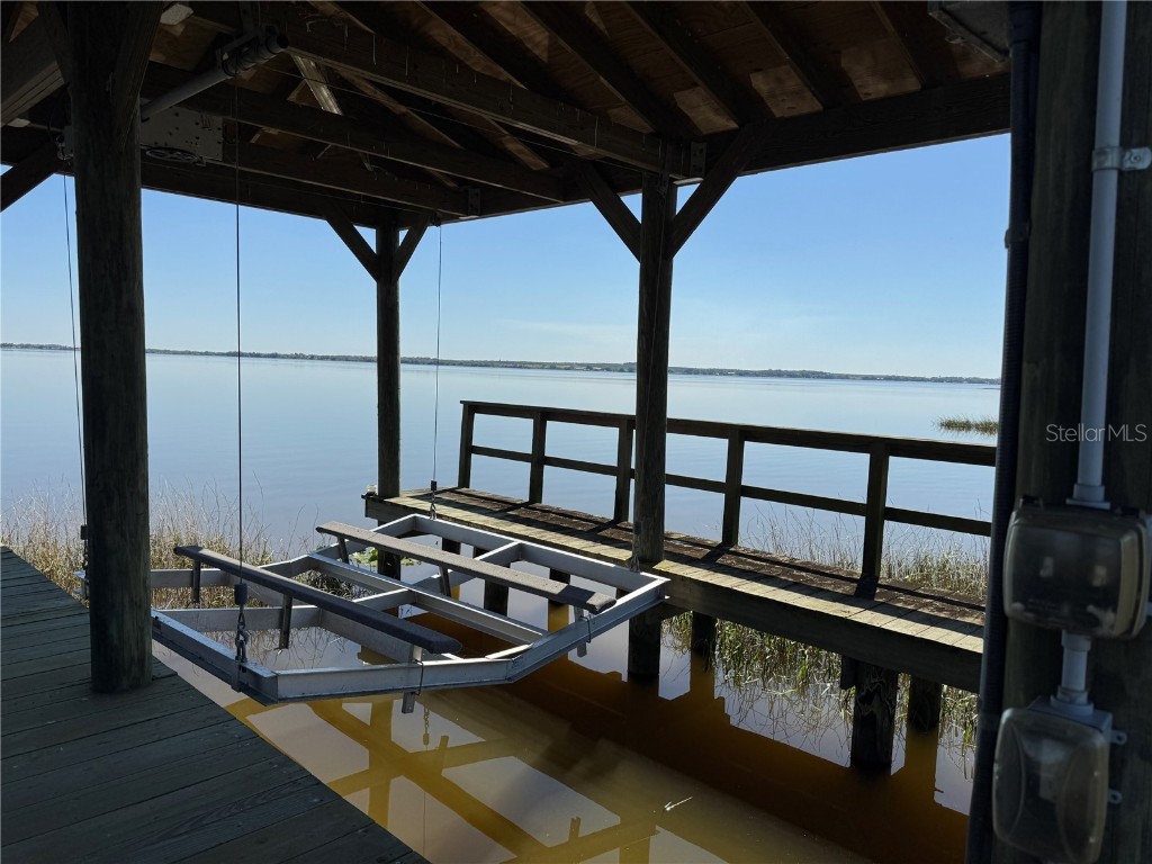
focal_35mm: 24
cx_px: 576
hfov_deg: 71.6
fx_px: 799
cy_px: 432
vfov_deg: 56.8
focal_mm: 6.76
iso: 80
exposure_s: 1/9009
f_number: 1.78
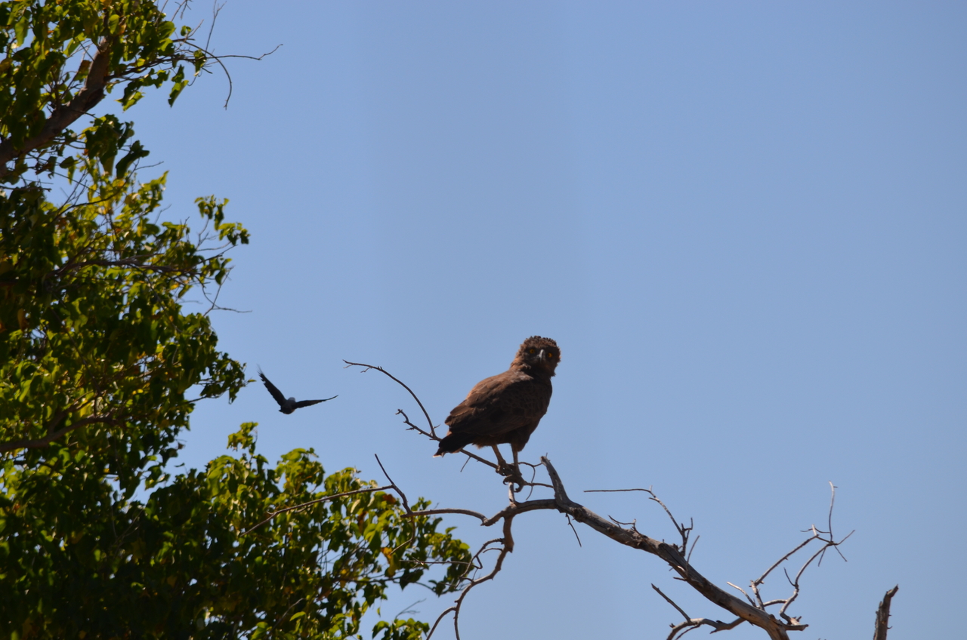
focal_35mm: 450
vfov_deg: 3.0
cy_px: 320
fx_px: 12063
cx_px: 484
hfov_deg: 4.6
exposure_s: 1/1000
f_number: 8
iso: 200
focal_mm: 300
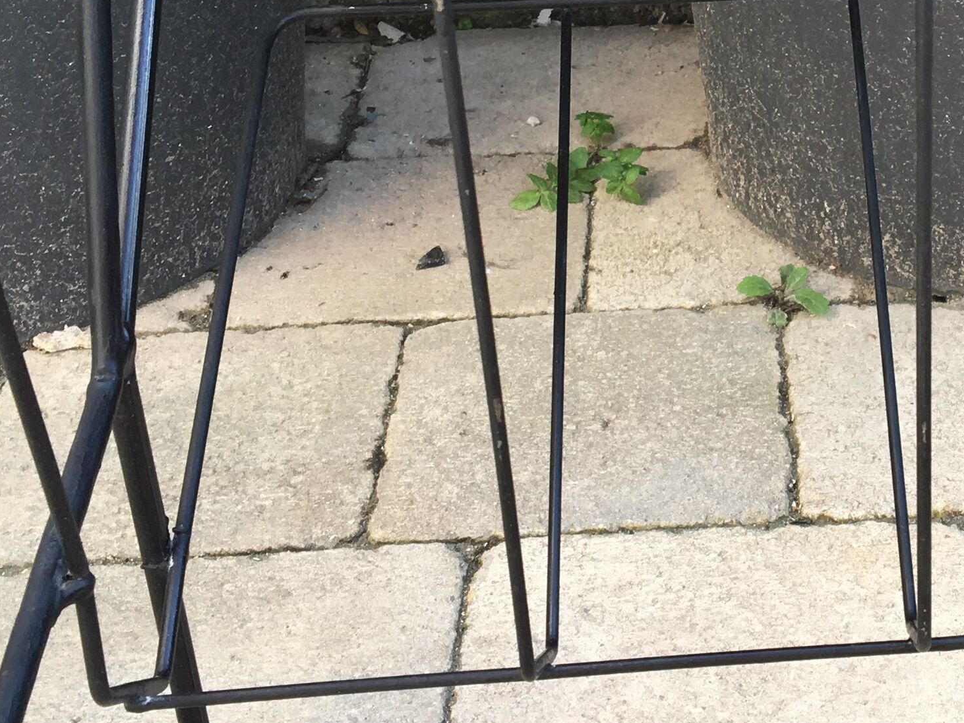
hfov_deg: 23.7
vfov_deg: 18.0
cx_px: 895
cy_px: 30
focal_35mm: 80
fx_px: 2228
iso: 32
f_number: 2.2
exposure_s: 1/100
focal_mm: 4.15
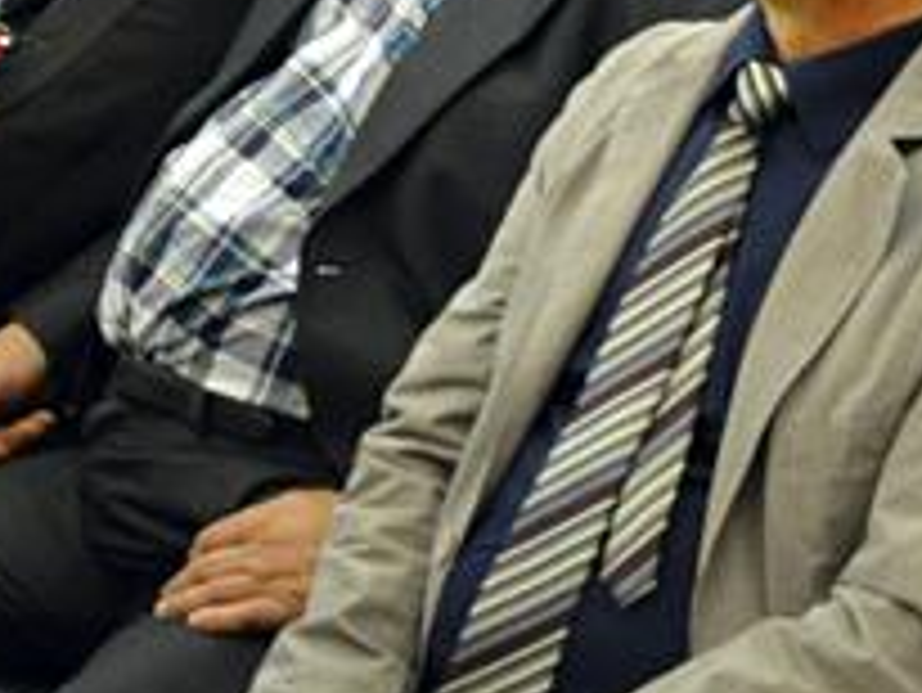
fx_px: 5410
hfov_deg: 9.7
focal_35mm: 203
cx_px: 265
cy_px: 119
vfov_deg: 7.3
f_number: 5.6
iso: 2500
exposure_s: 1/80
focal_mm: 34
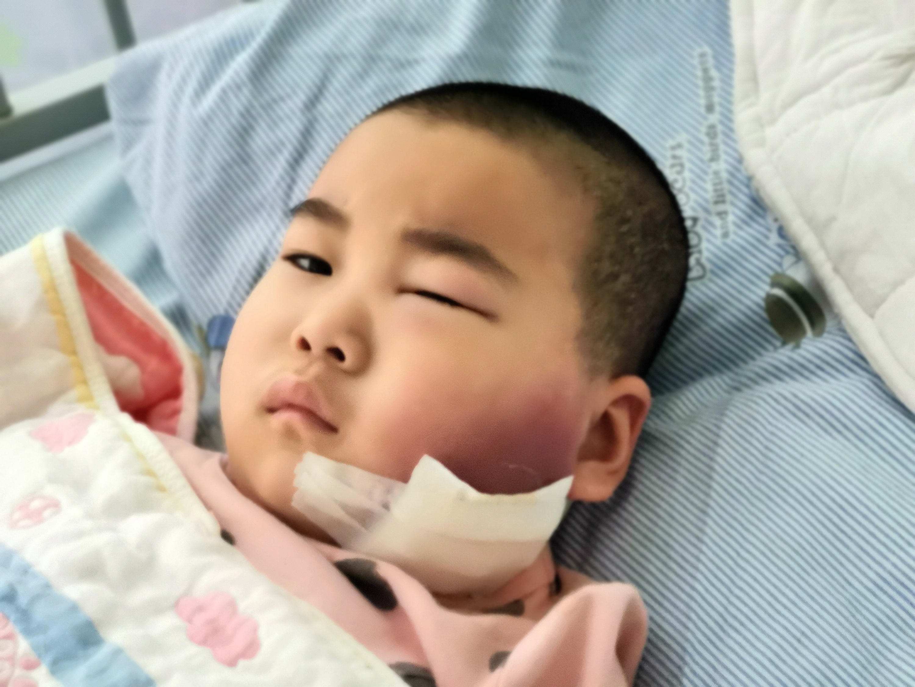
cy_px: 344
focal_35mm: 81
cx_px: 458
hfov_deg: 24.1
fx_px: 2141
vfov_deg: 18.2
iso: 320
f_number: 2.4
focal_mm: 7.48
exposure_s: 1/25
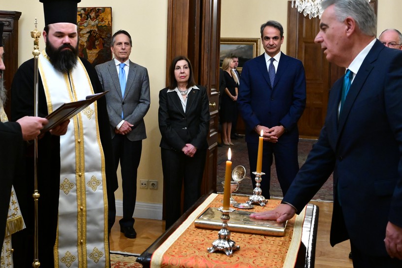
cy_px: 91
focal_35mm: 53
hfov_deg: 37.5
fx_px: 592
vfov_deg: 25.4
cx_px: 173
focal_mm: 36
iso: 8000
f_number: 5
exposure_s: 1/320
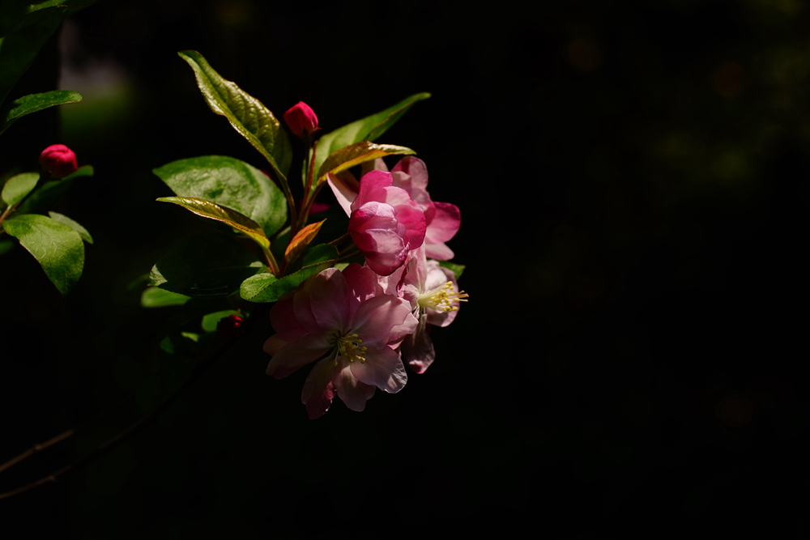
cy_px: 270
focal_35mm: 90
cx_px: 405
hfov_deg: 22.6
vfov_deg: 15.2
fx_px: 2025
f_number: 7.1
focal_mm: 90
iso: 80
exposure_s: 1/320
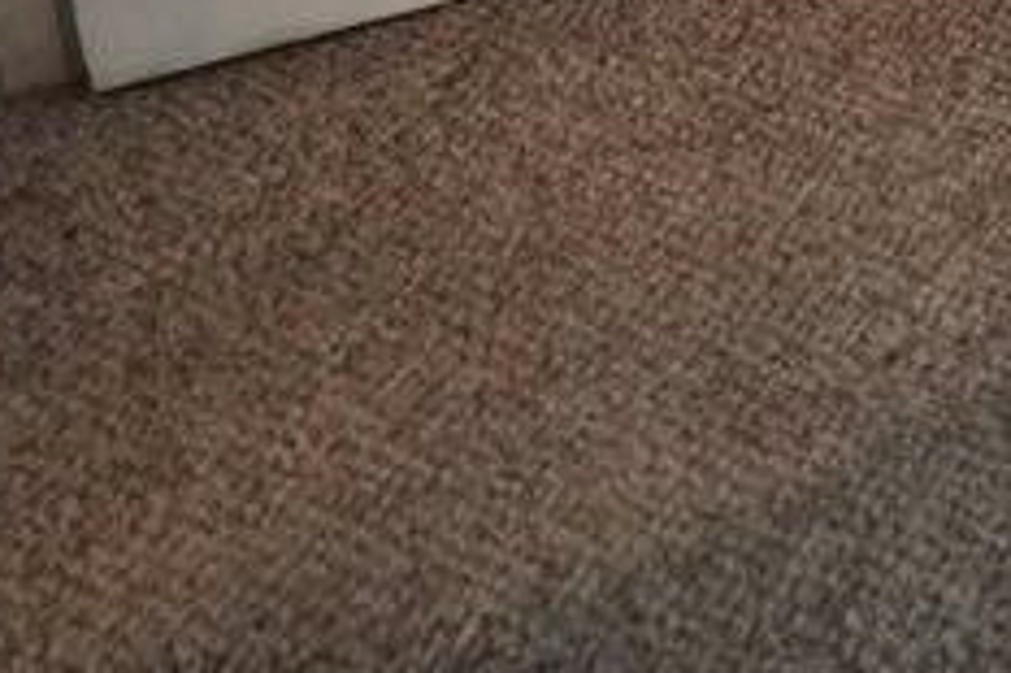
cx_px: 3168
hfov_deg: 10.8
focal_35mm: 111
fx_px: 3115
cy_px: -1428
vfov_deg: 9.4
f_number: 4
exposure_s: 1/160
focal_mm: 16
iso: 3200
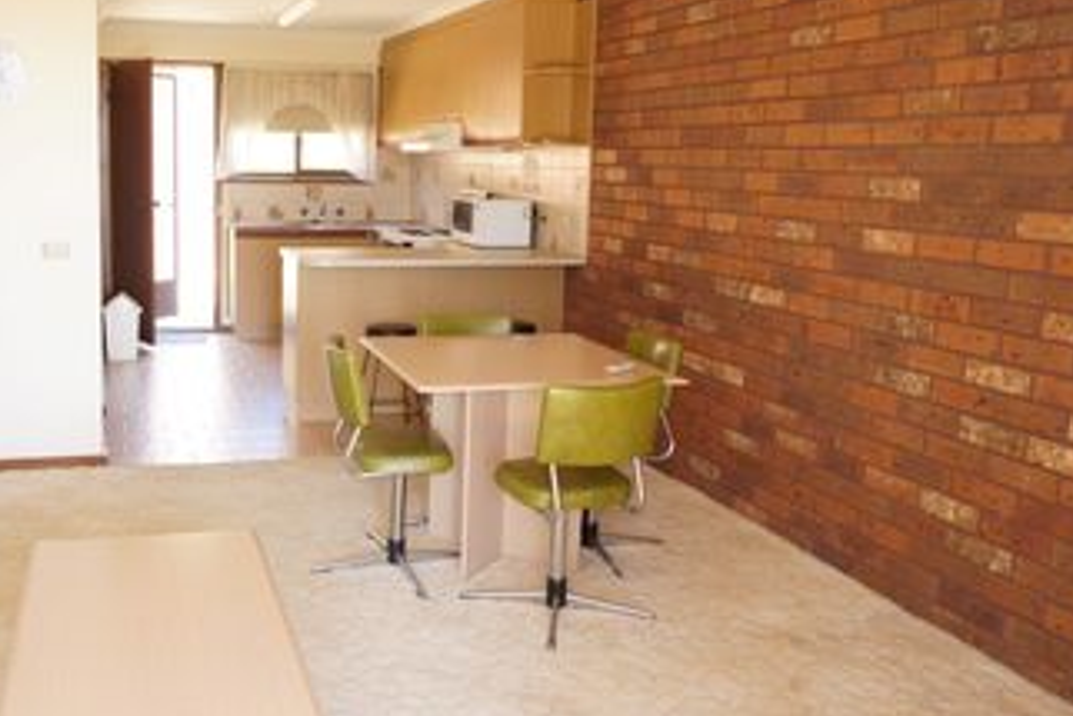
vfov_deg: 37.8
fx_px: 1044
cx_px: 347
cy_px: 311
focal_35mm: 35
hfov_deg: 53.2
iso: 200
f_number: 4
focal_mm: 16
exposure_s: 1/20
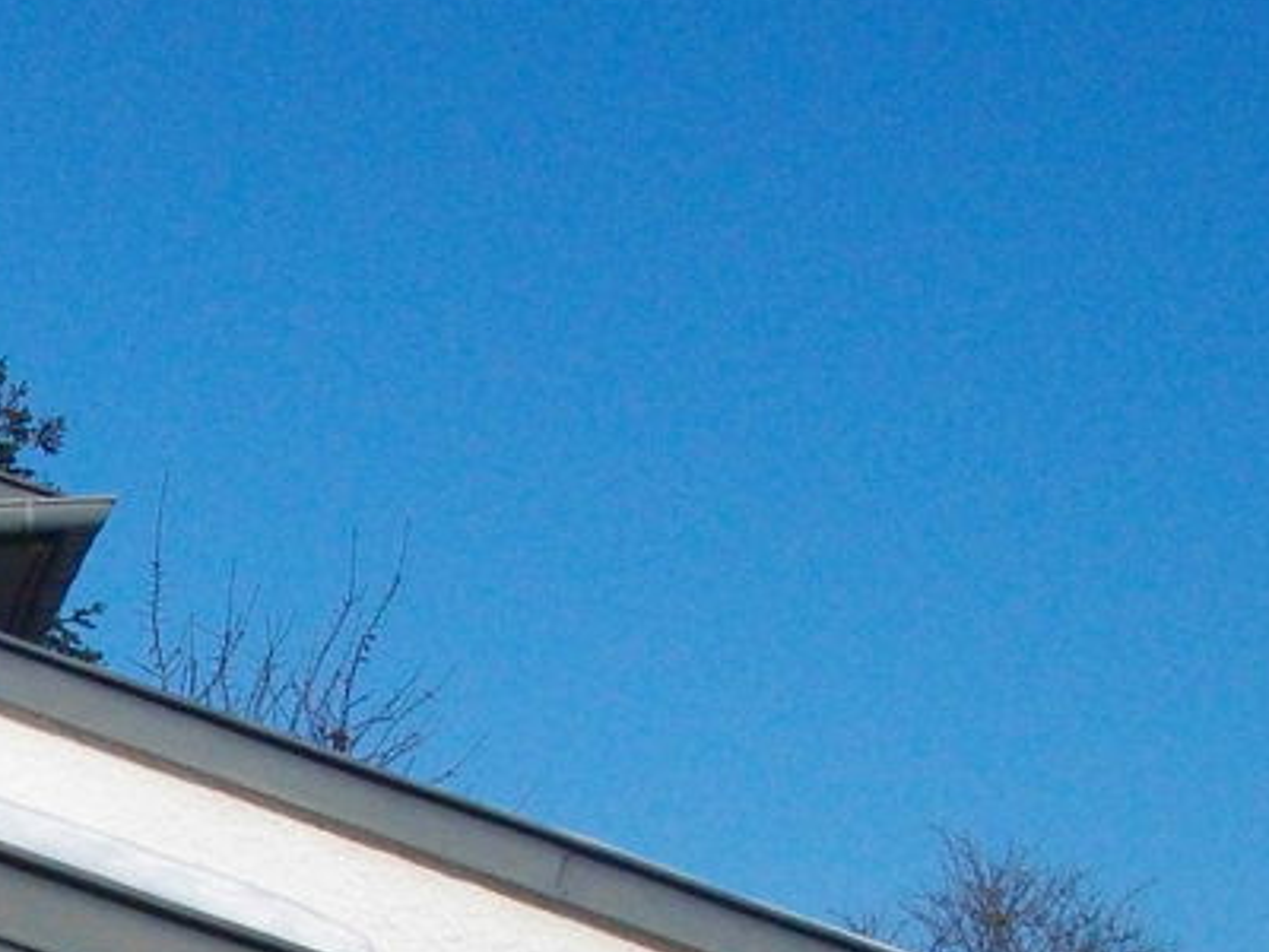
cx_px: -447
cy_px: 1142
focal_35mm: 124
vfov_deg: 11.7
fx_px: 4546
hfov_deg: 15.1
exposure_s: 1/640
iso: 200
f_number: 8.8
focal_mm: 5.7
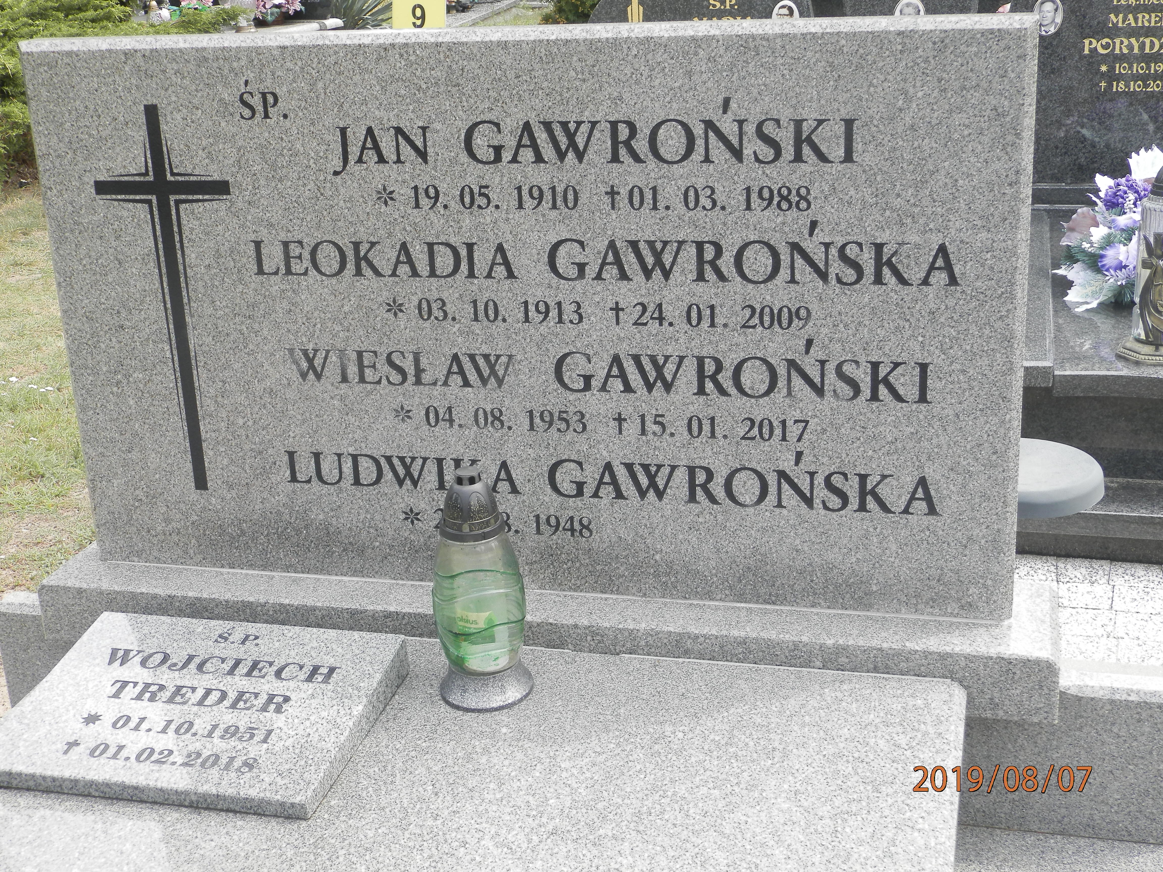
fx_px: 1545
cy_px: 436
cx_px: 582
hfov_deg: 41.2
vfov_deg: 31.5
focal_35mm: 46
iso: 80
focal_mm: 8.2
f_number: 3.6
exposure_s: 1/200
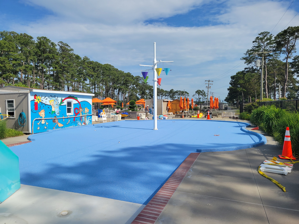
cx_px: 150
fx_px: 225
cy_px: 112
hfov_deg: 67.3
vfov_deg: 53.1
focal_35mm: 26
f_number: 1.8
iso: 40
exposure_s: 1/3758
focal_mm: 5.4
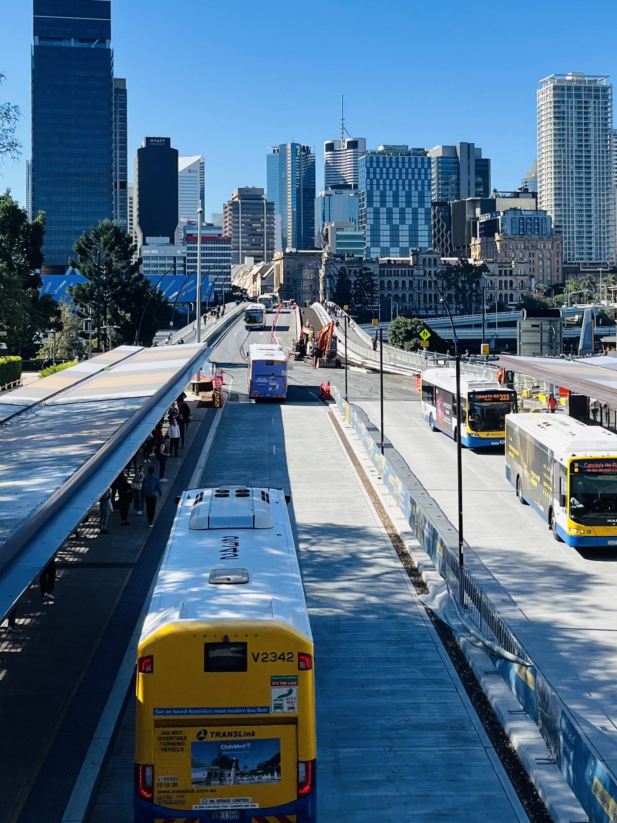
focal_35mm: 49
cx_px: 313
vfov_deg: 38.5
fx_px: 1164
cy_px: 277
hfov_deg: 29.7
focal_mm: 5.1
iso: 50
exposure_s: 1/2632
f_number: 1.6
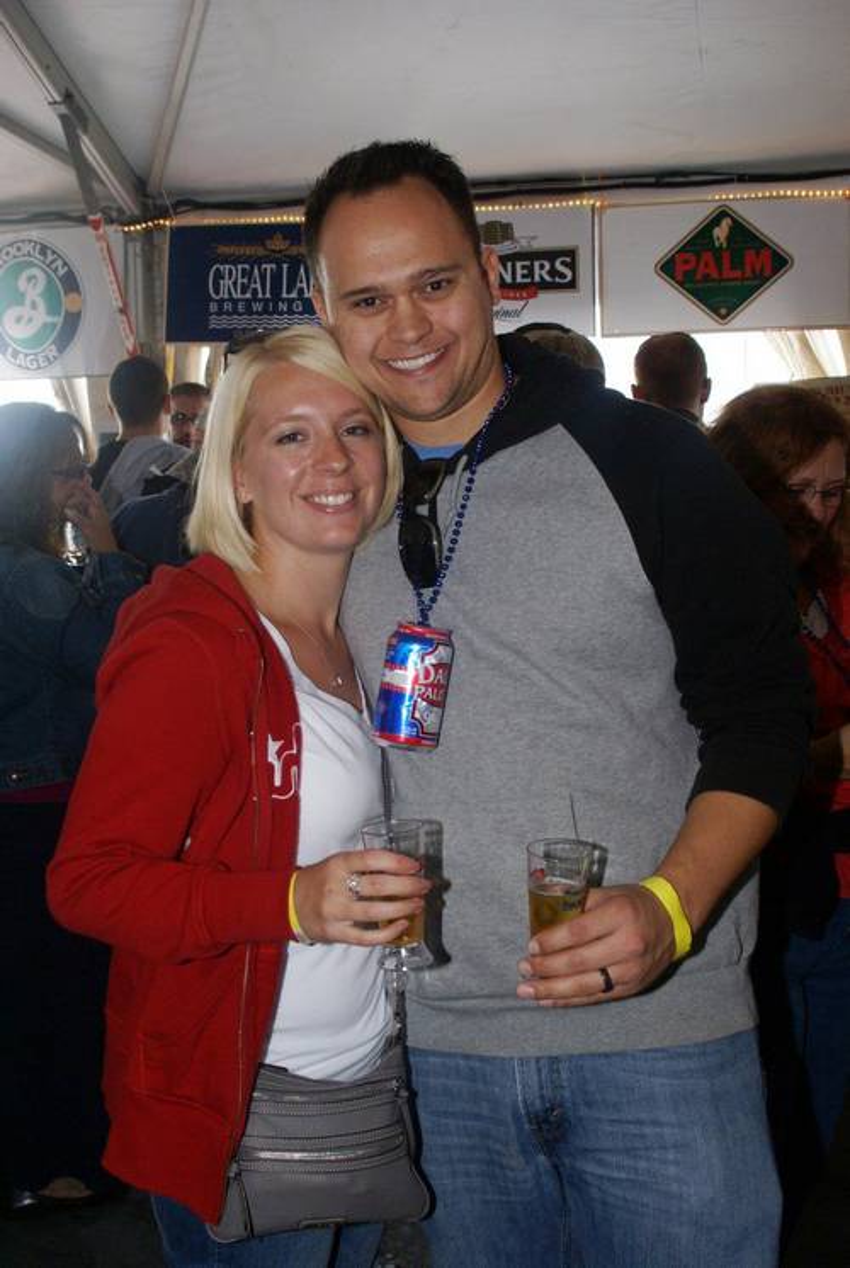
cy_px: 634
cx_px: 425
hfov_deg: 32.0
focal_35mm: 42
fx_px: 1482
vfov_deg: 46.3
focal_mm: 28
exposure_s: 1/60
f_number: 8
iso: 400
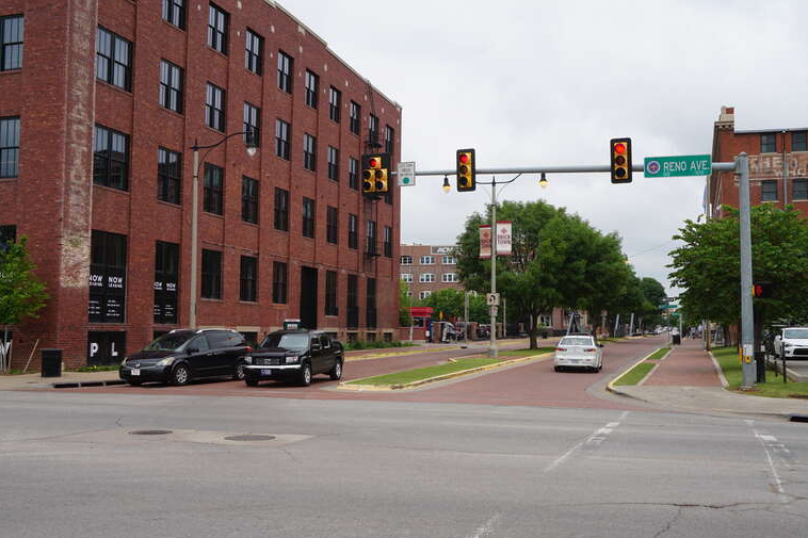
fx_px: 853
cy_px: 274
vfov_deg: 35.0
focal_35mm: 38
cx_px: 422
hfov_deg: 50.7
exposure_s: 1/125
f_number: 11
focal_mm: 24
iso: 100
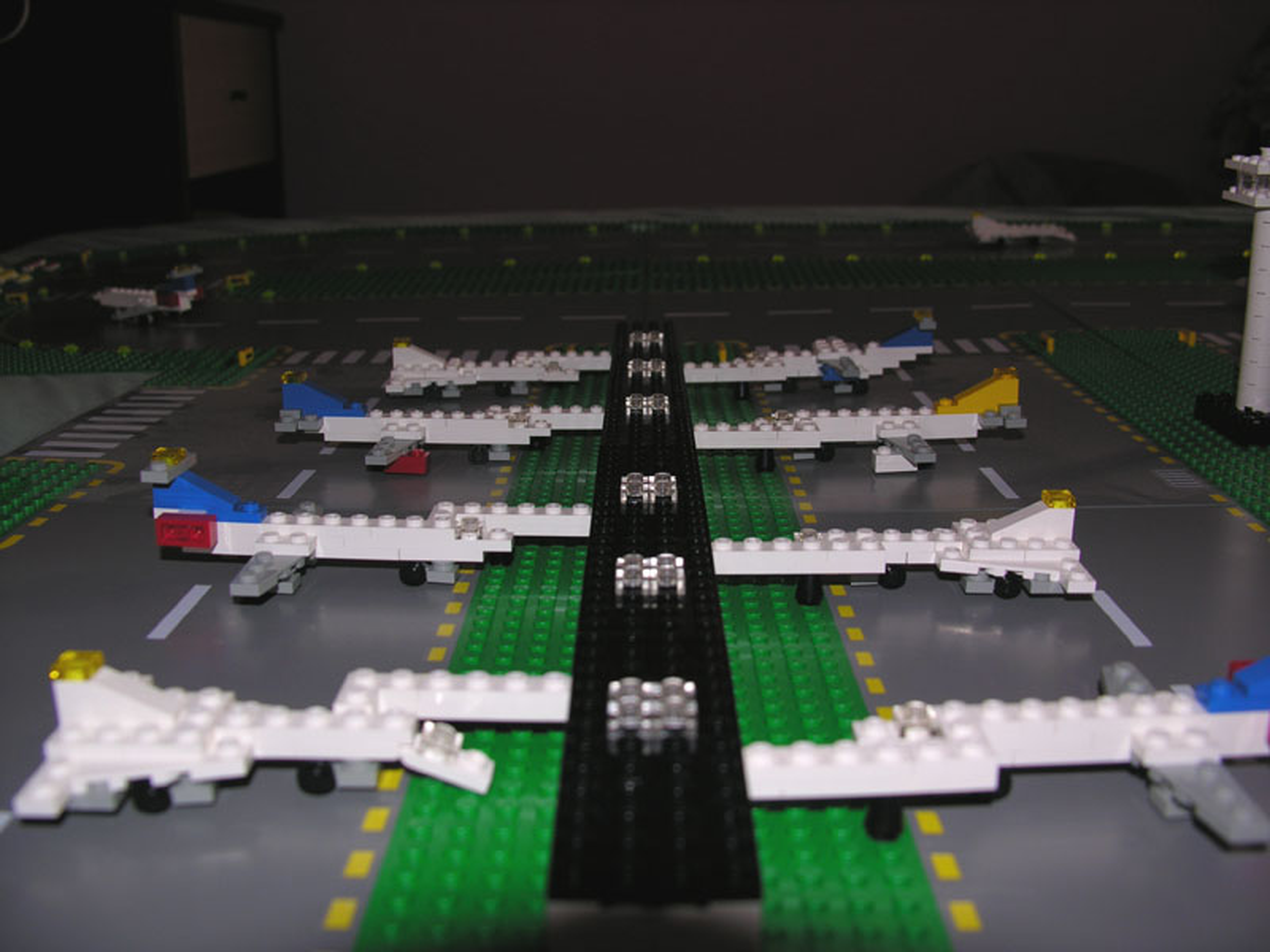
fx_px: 1284
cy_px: 476
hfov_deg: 52.6
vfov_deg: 40.7
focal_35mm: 35
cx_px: 635
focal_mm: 8.9
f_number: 2.8
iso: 50
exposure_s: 1/60.1
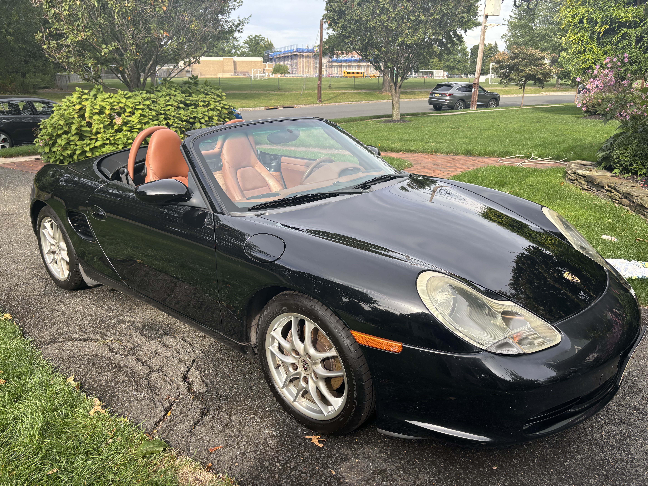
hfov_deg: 67.3
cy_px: 243
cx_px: 324
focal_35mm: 26
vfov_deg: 53.1
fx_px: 487
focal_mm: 5.96
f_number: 1.6
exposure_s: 1/872
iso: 50
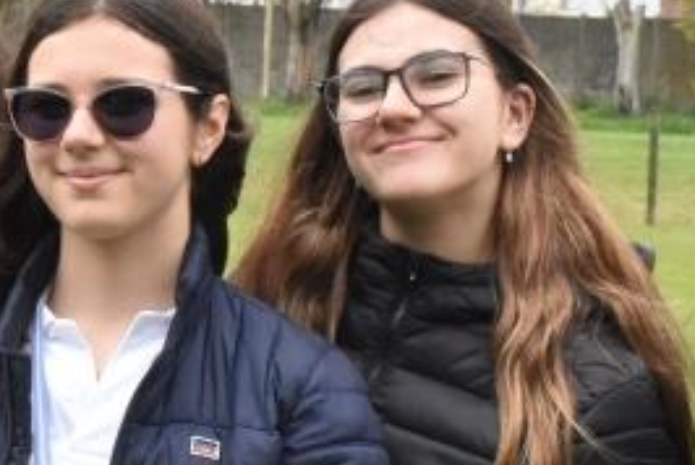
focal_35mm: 196
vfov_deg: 7.0
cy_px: 458
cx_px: 76
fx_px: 3788
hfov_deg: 10.4
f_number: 13
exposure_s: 1/640
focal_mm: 34
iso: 1600
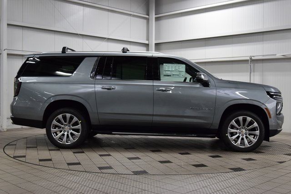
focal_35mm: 45
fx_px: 364
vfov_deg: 29.9
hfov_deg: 43.6
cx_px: 146
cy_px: 97
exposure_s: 1/60
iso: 1600
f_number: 8
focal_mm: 30
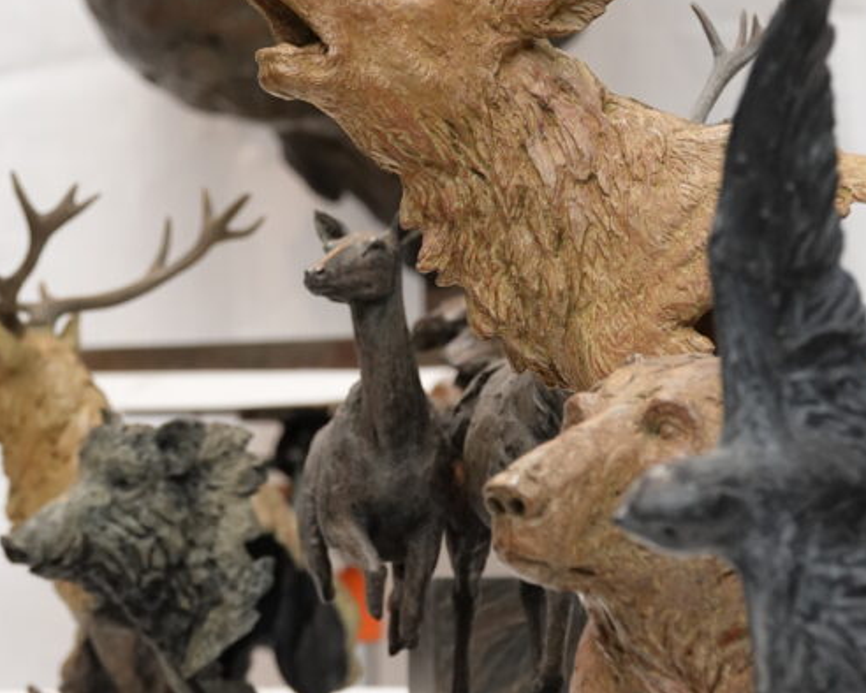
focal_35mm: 209
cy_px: 259
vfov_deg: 7.4
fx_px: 5359
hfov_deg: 9.2
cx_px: 444
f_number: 4
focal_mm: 39.42
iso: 400
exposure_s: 1/80
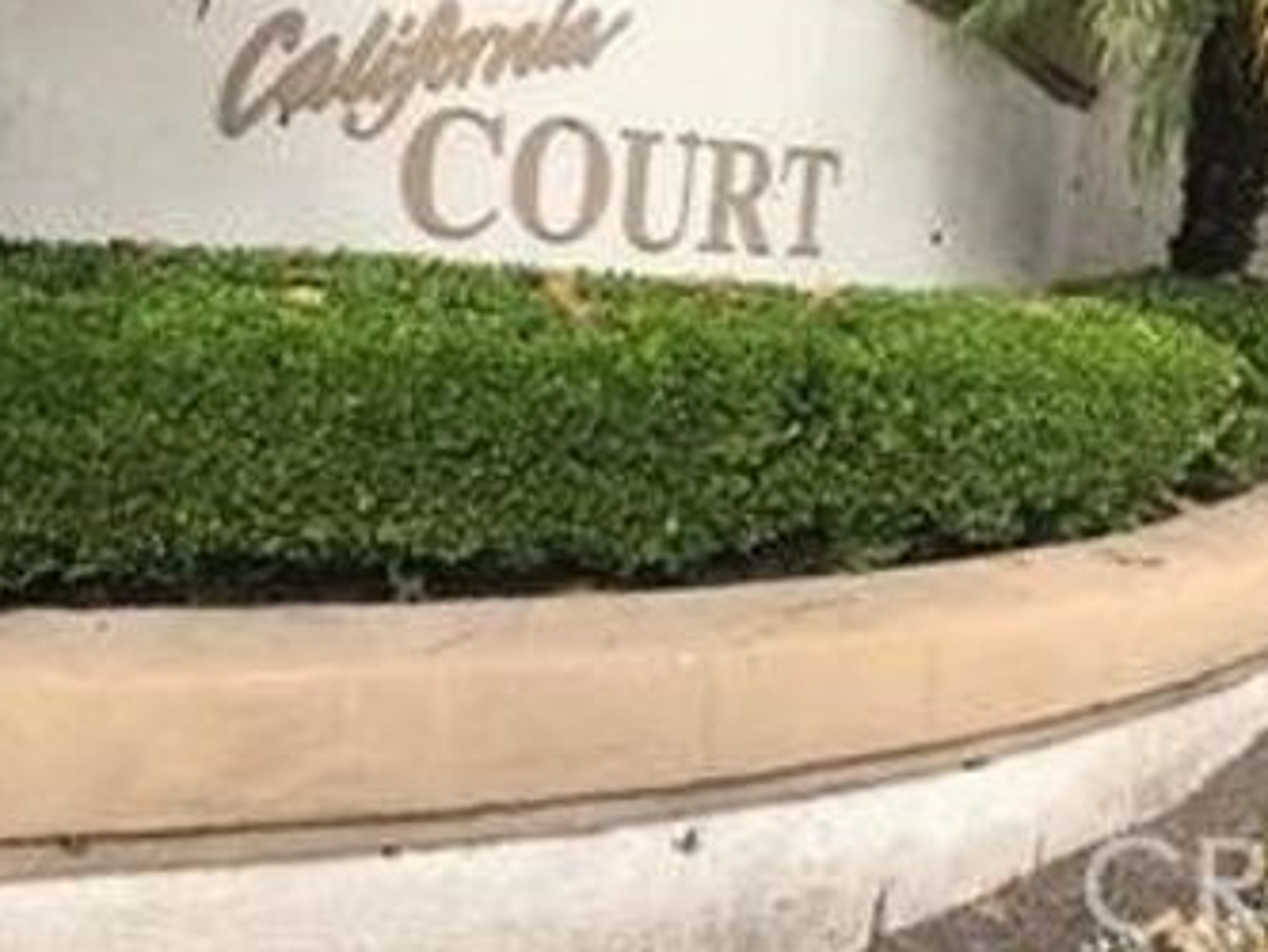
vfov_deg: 33.7
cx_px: 663
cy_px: 249
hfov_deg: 44.8
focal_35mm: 42
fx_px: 1539
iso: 20
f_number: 1.8
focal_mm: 3.99
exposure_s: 1/1330
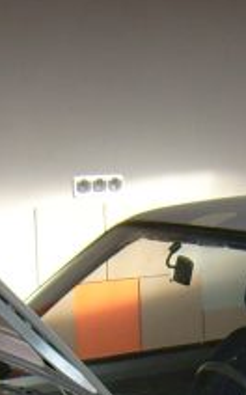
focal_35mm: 140
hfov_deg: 9.3
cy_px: 456
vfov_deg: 14.5
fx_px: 1506
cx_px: 222
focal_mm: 5.95
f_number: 2.8
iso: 50
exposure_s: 1/60
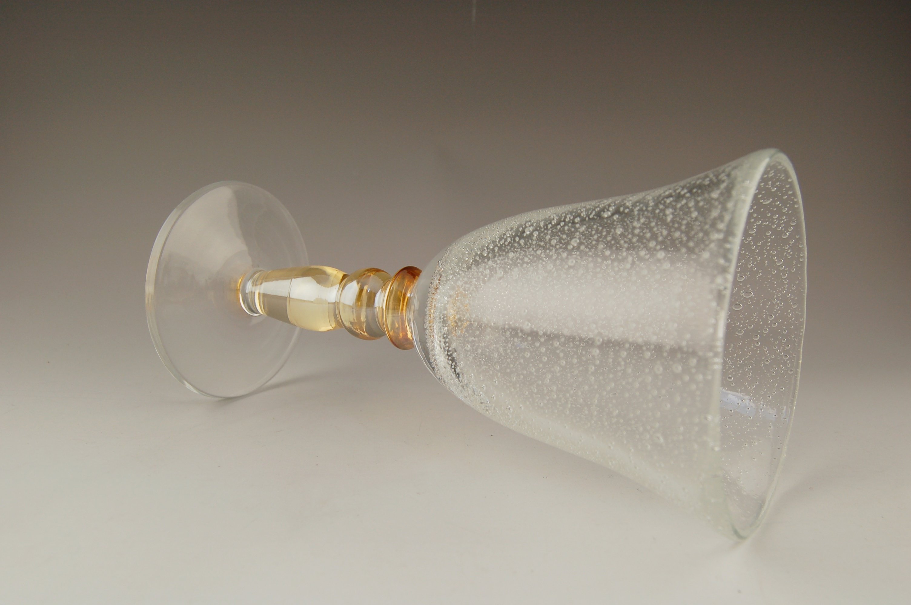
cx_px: 456
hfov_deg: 53.2
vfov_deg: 36.8
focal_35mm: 36
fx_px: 910
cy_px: 302
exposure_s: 1/160
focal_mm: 24
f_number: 6.3
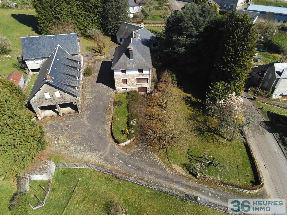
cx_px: 144
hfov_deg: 73.9
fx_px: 191
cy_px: 108
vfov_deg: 58.9
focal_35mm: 23
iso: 177
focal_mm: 4
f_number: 2.4
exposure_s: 1/1923
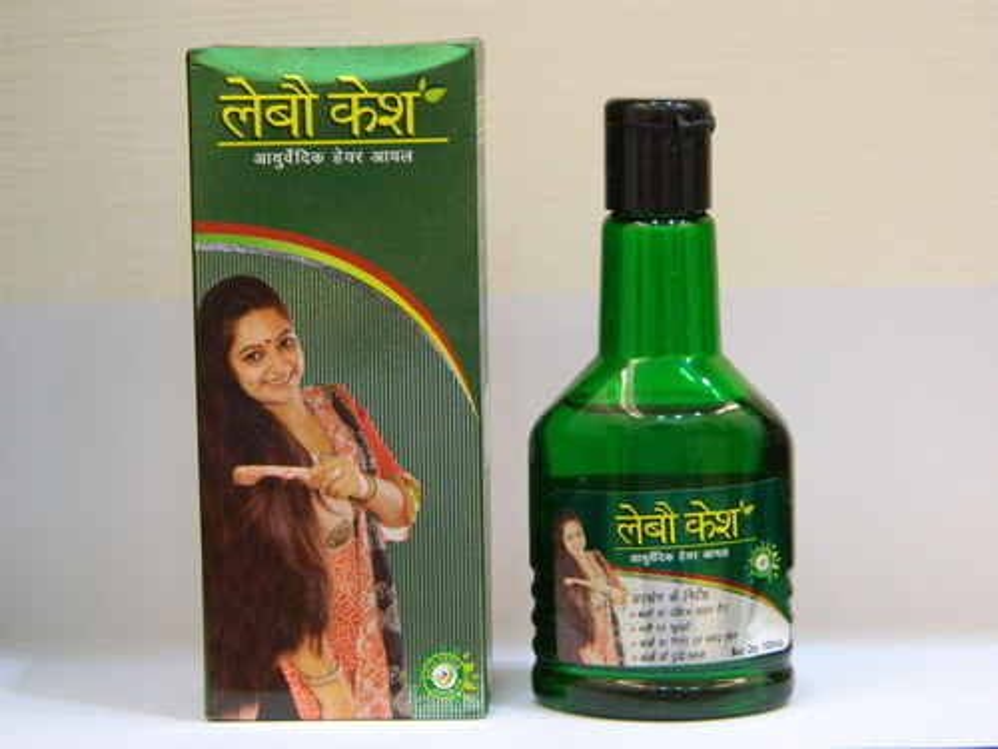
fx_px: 2970
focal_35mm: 103
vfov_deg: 14.4
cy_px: 374
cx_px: 499
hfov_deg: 19.1
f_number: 4.5
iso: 560
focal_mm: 18.6
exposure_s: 1/8
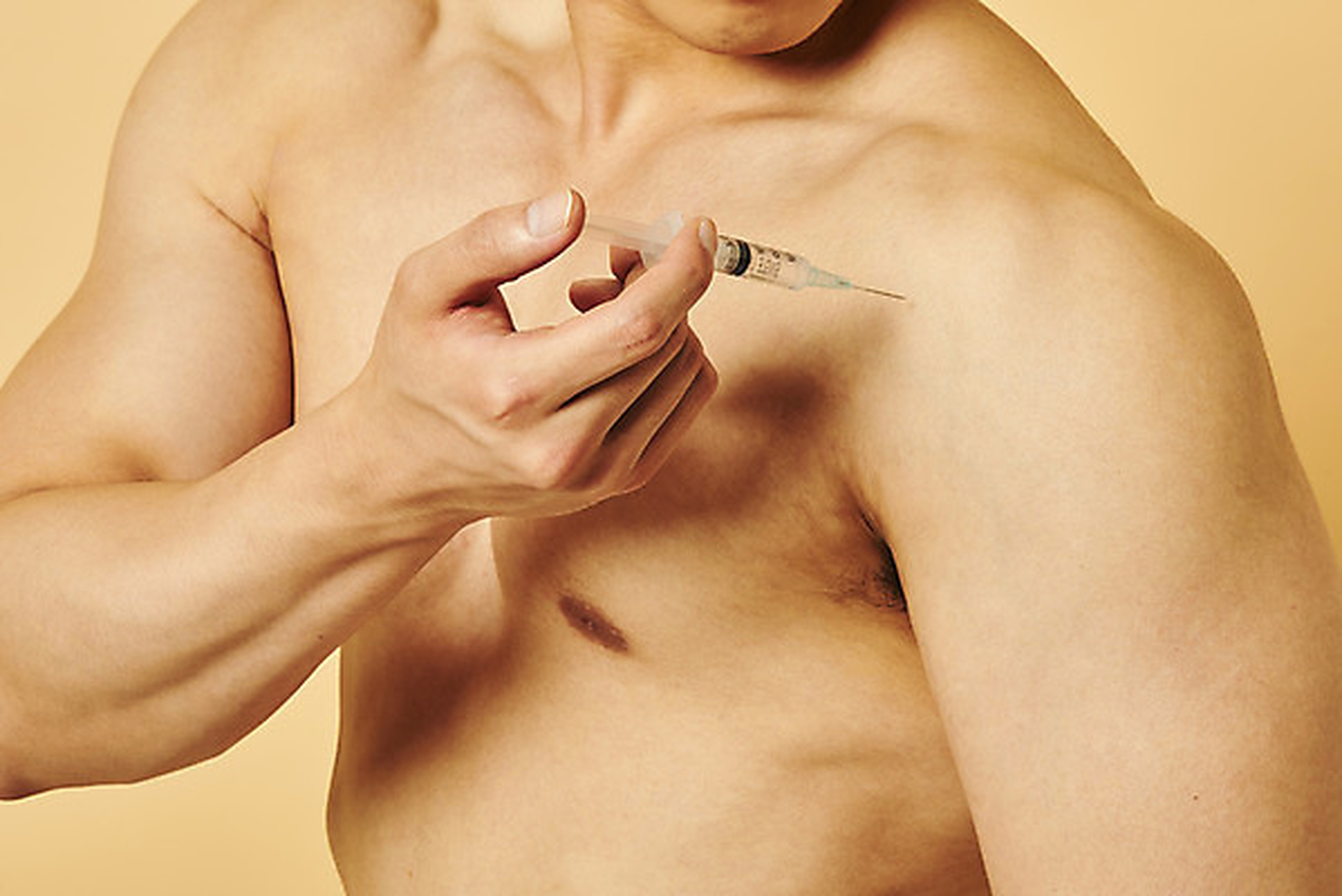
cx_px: 671
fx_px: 3916
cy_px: 448
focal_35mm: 105
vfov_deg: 13.1
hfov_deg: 19.4
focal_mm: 105
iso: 100
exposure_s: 1/125
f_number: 16
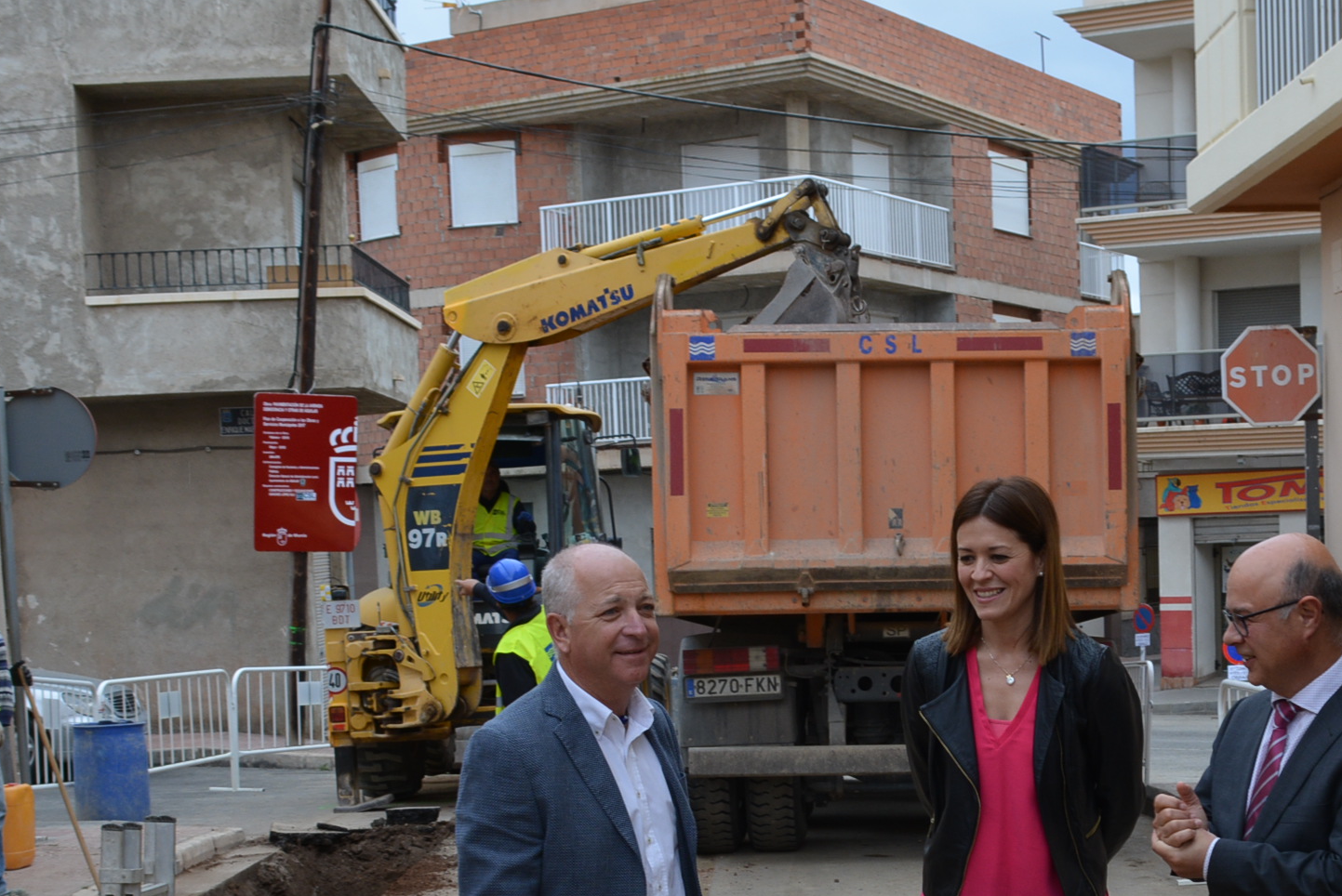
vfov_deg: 23.5
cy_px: 832
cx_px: 976
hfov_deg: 35.0
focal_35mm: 56
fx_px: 2089
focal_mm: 18
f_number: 7.1
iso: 200
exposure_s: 1/200
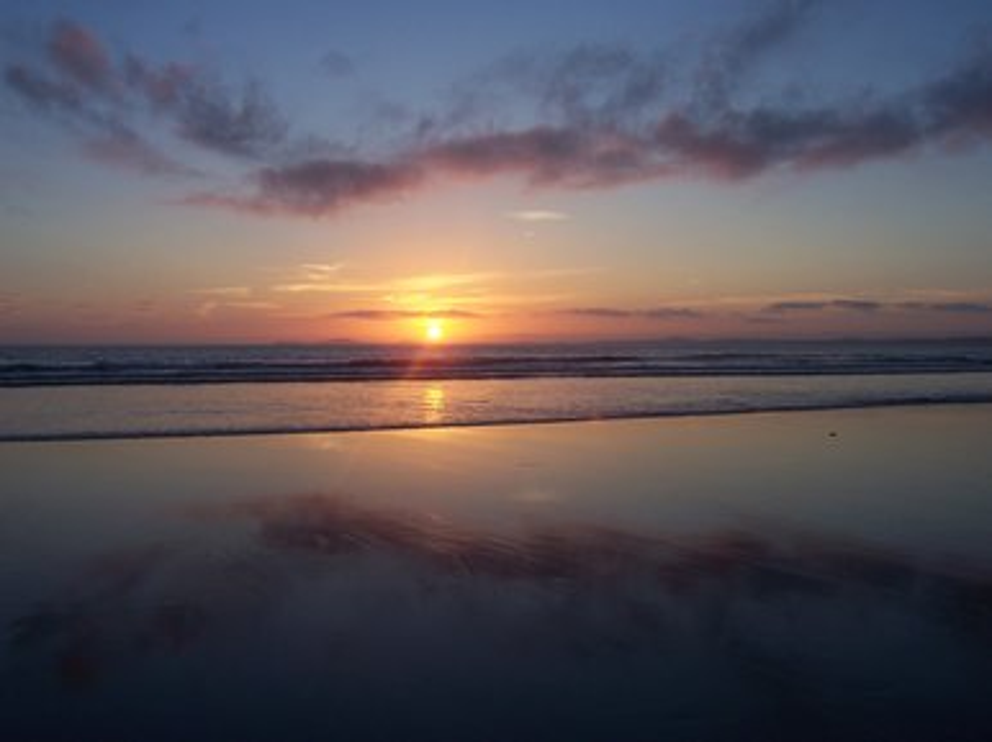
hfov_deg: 54.0
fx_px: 974
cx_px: 496
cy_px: 371
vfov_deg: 41.8
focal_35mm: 34
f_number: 5.6
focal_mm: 5.6
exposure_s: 1/180
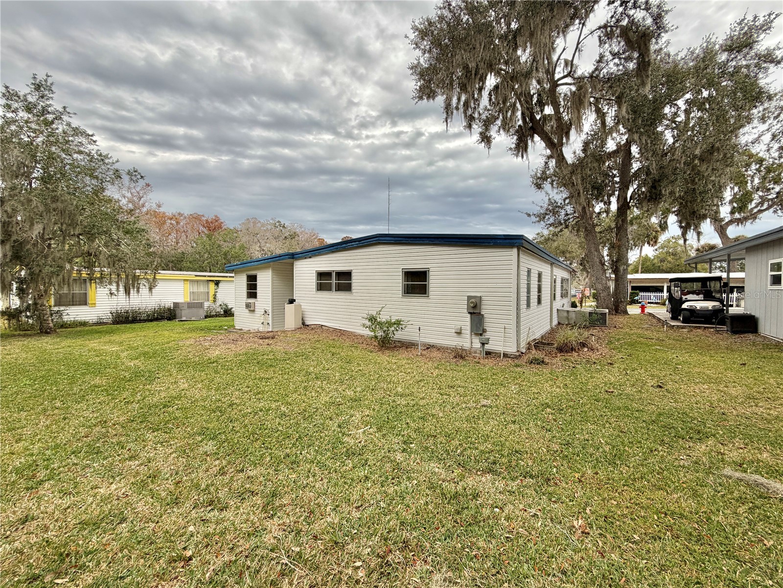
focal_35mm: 14
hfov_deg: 102.1
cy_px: 294
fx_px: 317
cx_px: 392
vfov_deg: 85.7
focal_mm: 2.22
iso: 64
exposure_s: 1/455
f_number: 2.2
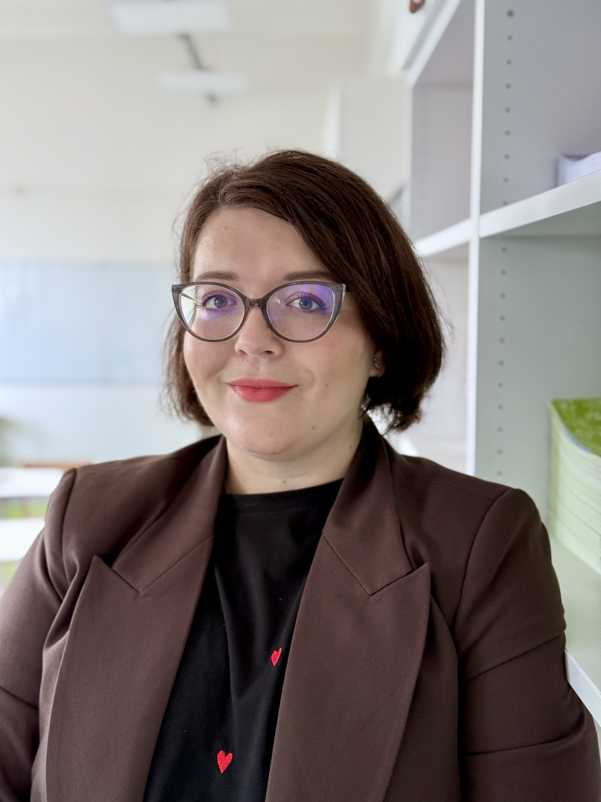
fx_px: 1111
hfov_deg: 30.3
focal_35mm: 48
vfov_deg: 39.7
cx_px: 300
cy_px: 401
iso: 100
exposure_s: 1/75
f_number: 1.78
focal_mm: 6.76
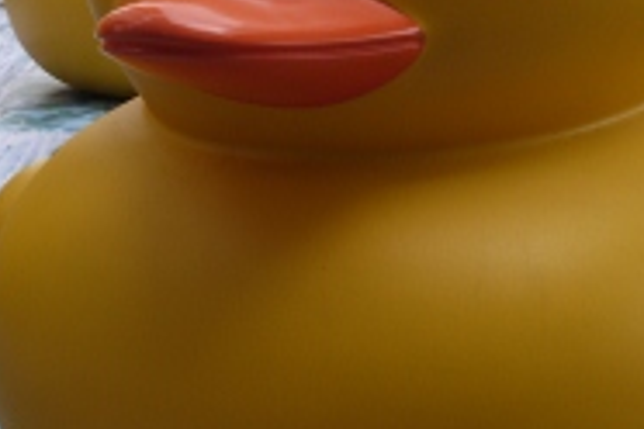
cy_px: 104
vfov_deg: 14.3
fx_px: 1699
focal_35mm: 95
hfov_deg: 21.4
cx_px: 412
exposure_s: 1/200
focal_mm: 19
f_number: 6.3
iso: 160
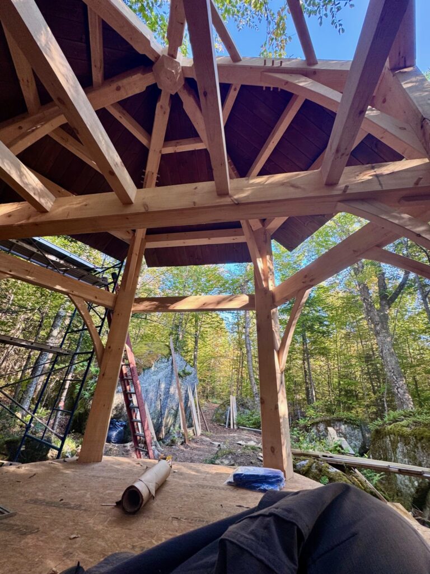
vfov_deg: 102.1
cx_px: 215
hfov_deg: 85.6
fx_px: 232
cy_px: 287
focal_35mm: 14
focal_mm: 2.22
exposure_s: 1/99
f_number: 2.2
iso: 80
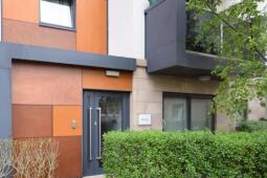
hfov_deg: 64.4
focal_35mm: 28
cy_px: 117
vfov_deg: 45.8
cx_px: 98
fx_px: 208
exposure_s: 1/100
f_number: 5
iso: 400
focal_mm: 10
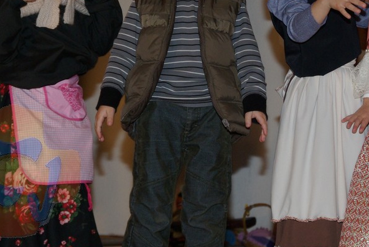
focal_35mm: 162
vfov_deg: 8.5
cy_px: 20
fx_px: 1663
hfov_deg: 12.6
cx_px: 307
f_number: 5.6
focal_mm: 50
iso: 400
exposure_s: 1/60
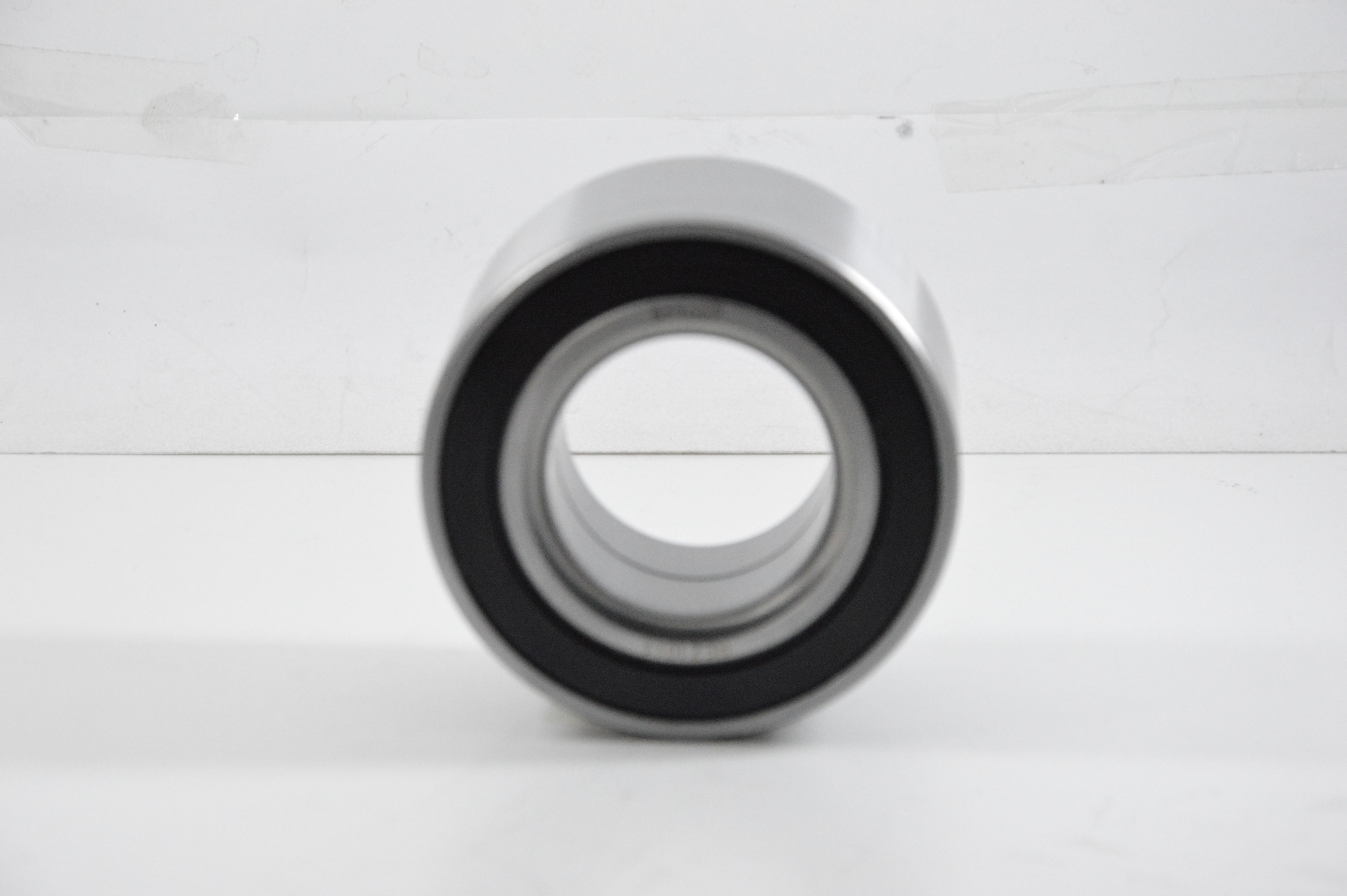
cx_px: 674
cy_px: 448
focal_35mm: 158
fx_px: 5888
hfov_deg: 13.1
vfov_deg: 8.7
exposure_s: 1/100
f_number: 8
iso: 3200
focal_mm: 105
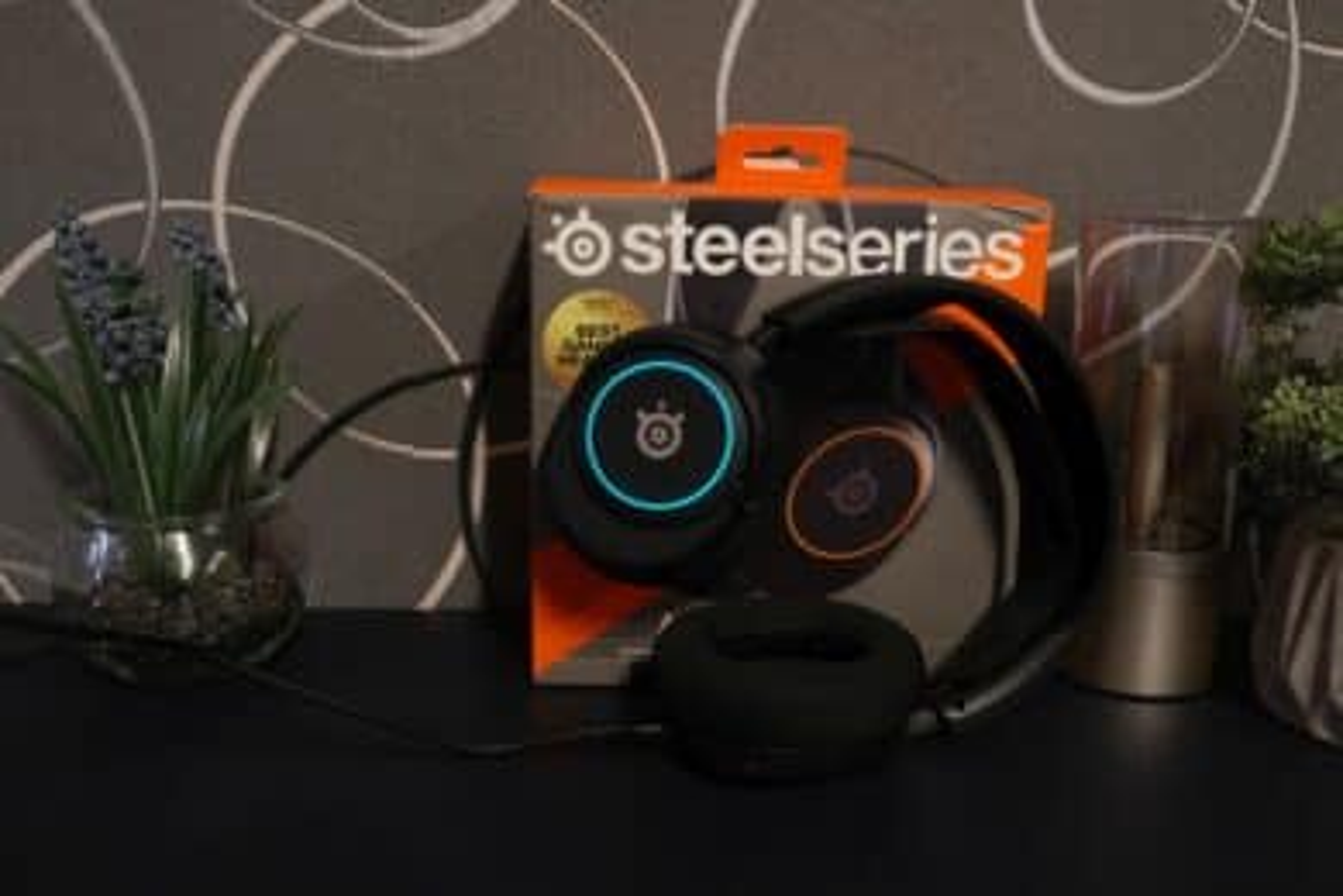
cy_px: 448
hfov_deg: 60.3
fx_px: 1156
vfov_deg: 42.3
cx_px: 672
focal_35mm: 31
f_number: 9
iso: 1600
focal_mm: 20.6
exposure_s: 1/6.5
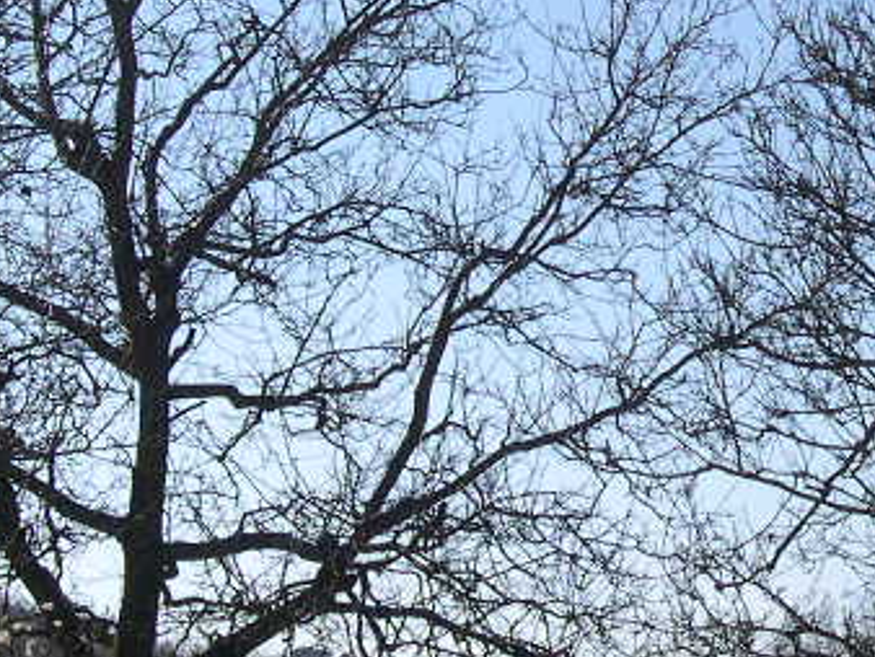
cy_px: 243
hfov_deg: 16.9
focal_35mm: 115
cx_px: 756
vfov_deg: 12.9
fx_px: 2909
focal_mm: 8
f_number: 7.6
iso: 100
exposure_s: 1/250
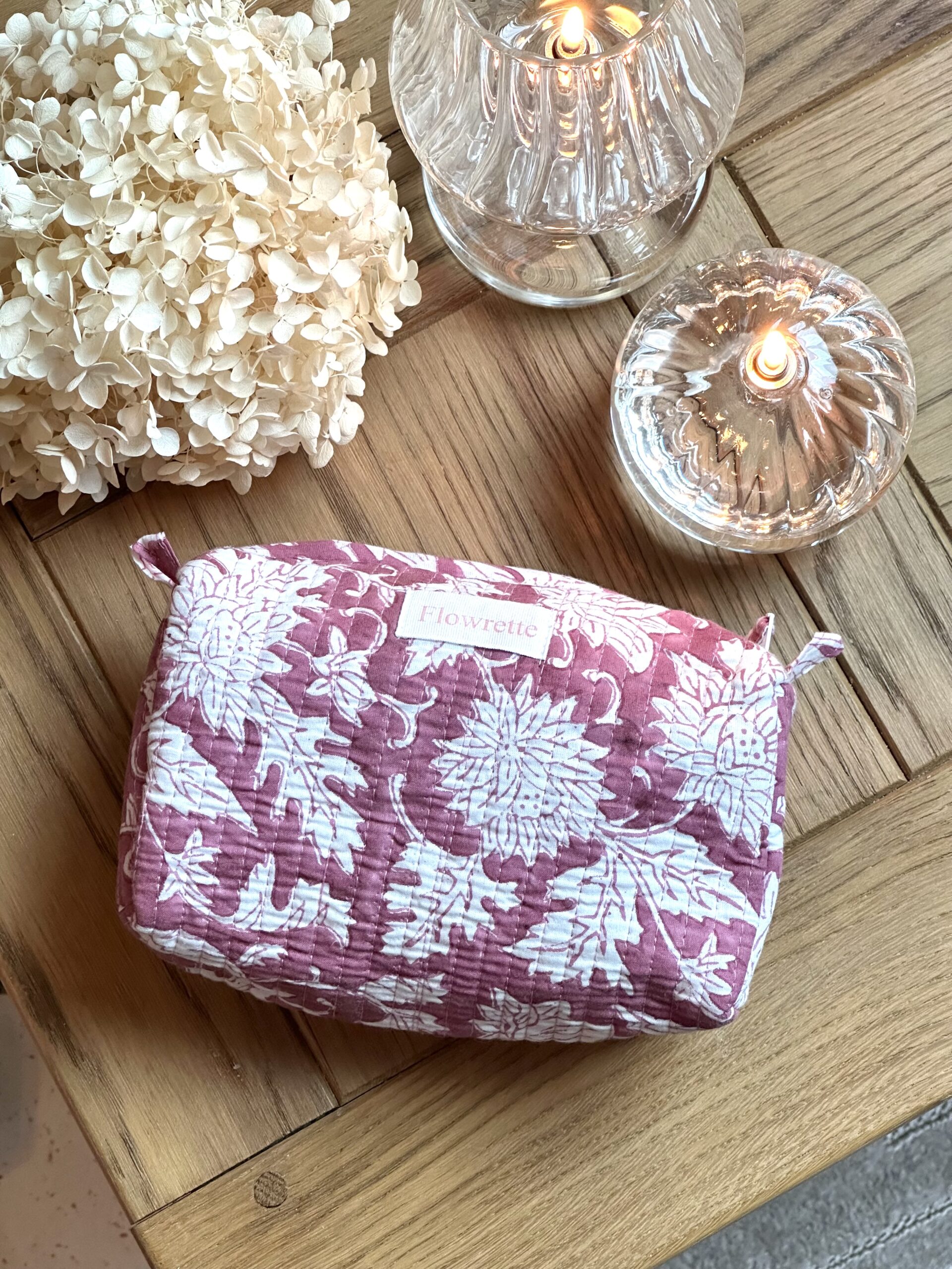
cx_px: 476
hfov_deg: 19.1
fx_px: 2824
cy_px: 634
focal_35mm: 77
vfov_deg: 25.3
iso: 200
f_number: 2.8
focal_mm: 9
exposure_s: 1/50
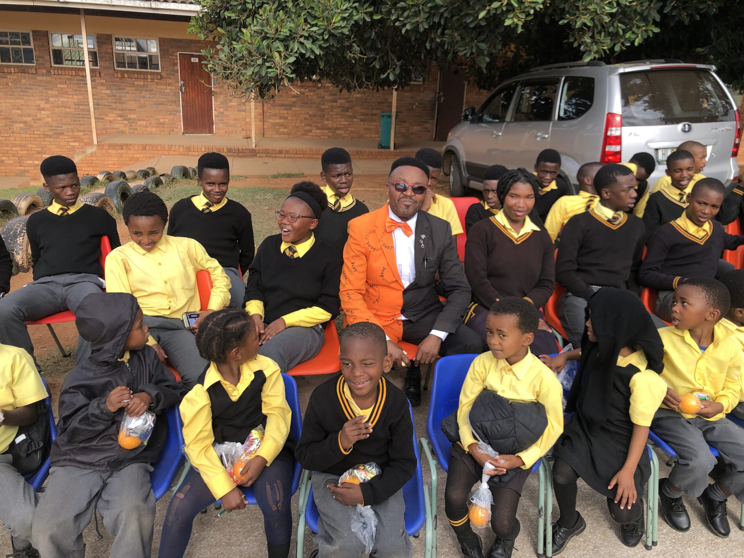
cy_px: 279
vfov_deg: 49.7
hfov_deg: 63.4
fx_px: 602
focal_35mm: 28
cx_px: 372
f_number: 1.8
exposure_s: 1/585
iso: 20
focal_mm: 4
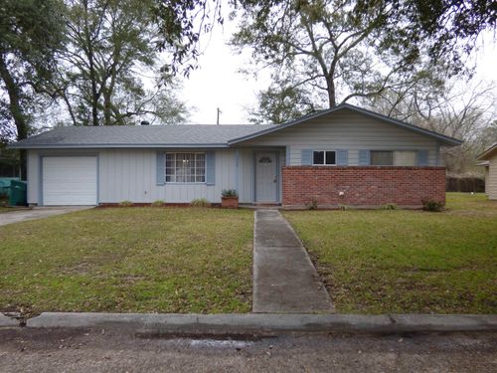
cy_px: 186
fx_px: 388
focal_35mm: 27
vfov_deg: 51.4
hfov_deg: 65.3
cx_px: 248
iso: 100
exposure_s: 1/125
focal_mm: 4.83
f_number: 3.2
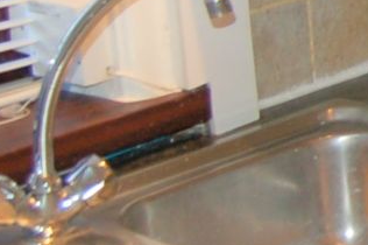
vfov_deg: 7.7
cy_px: -94
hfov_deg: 10.1
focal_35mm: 175
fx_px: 1787
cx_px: 906
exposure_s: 1/60
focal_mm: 18
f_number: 3.5
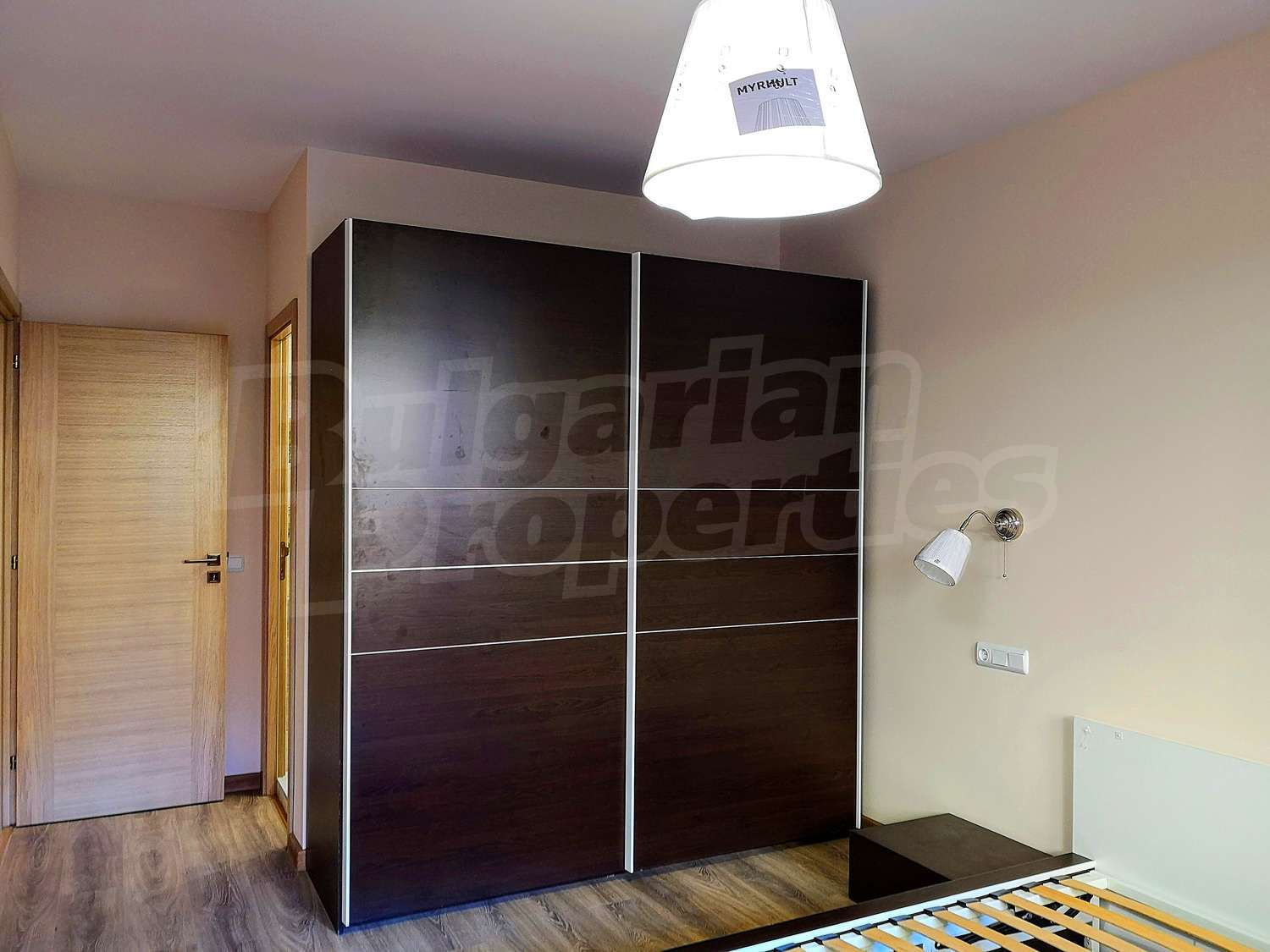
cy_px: 476
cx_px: 635
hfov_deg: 65.3
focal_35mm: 27
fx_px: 991
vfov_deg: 51.4
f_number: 1.8
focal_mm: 5.58
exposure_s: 1/33.3
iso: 160
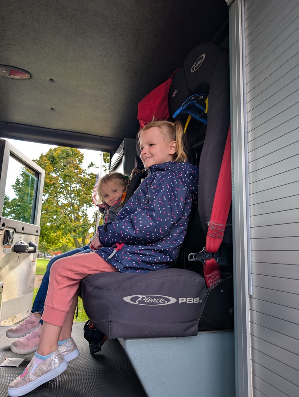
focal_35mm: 24
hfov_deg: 56.9
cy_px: 198
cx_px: 150
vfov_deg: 71.5
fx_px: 276
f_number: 1.68
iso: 24
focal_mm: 6.9
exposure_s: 1/187
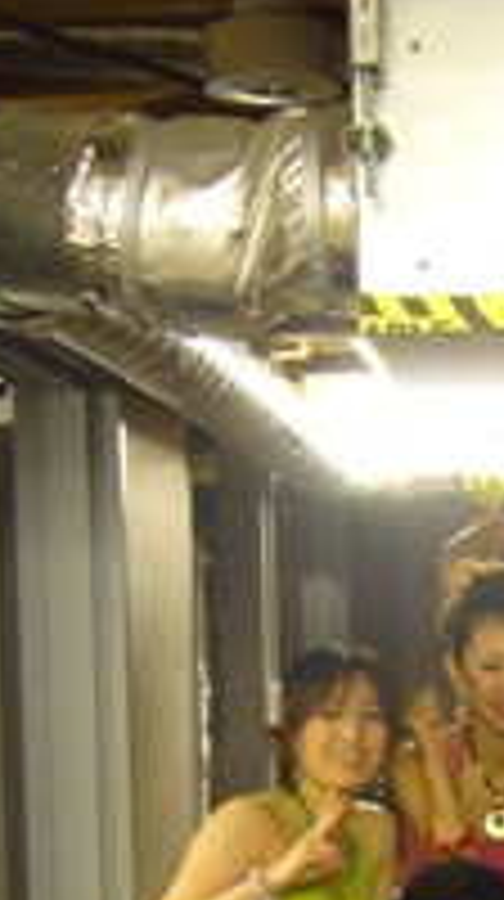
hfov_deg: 13.7
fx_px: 2050
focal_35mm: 86
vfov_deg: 23.7
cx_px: 562
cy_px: 893
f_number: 2.8
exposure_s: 1/10
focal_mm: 5.8
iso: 200
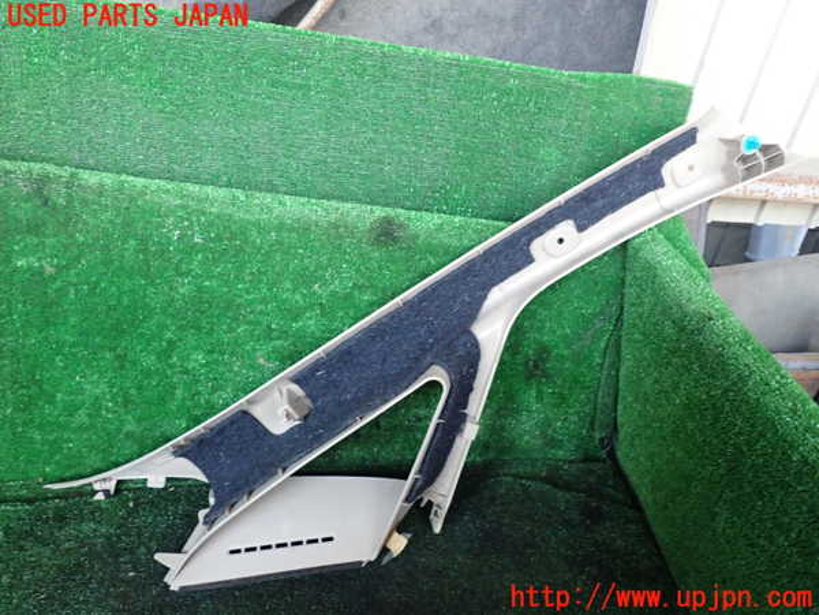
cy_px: 308
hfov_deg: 60.0
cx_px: 410
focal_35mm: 30
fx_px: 710
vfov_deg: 46.8
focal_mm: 5.4
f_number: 2.3
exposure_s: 1/30
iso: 640
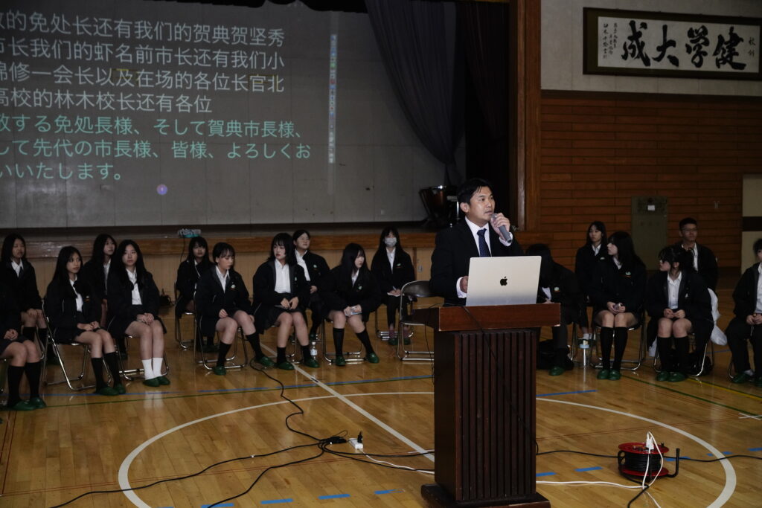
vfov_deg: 30.9
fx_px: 919
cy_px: 254
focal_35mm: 43
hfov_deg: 45.0
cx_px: 381
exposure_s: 1/100
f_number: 5
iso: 5000
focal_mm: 43.4
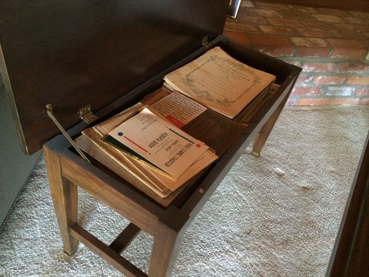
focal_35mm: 30
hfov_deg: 60.0
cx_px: 184
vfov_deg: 46.8
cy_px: 138
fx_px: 320
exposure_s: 1/15
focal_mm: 4.12
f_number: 2.2
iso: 400
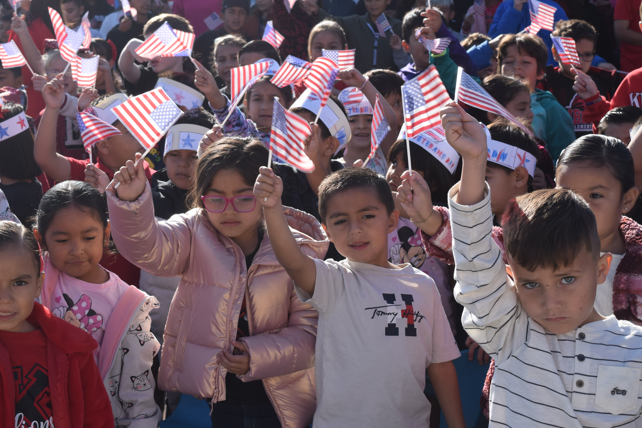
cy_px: 166
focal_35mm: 69
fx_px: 1224
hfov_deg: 29.4
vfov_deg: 19.8
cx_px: 294
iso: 200
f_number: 9
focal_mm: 35
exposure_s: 1/320
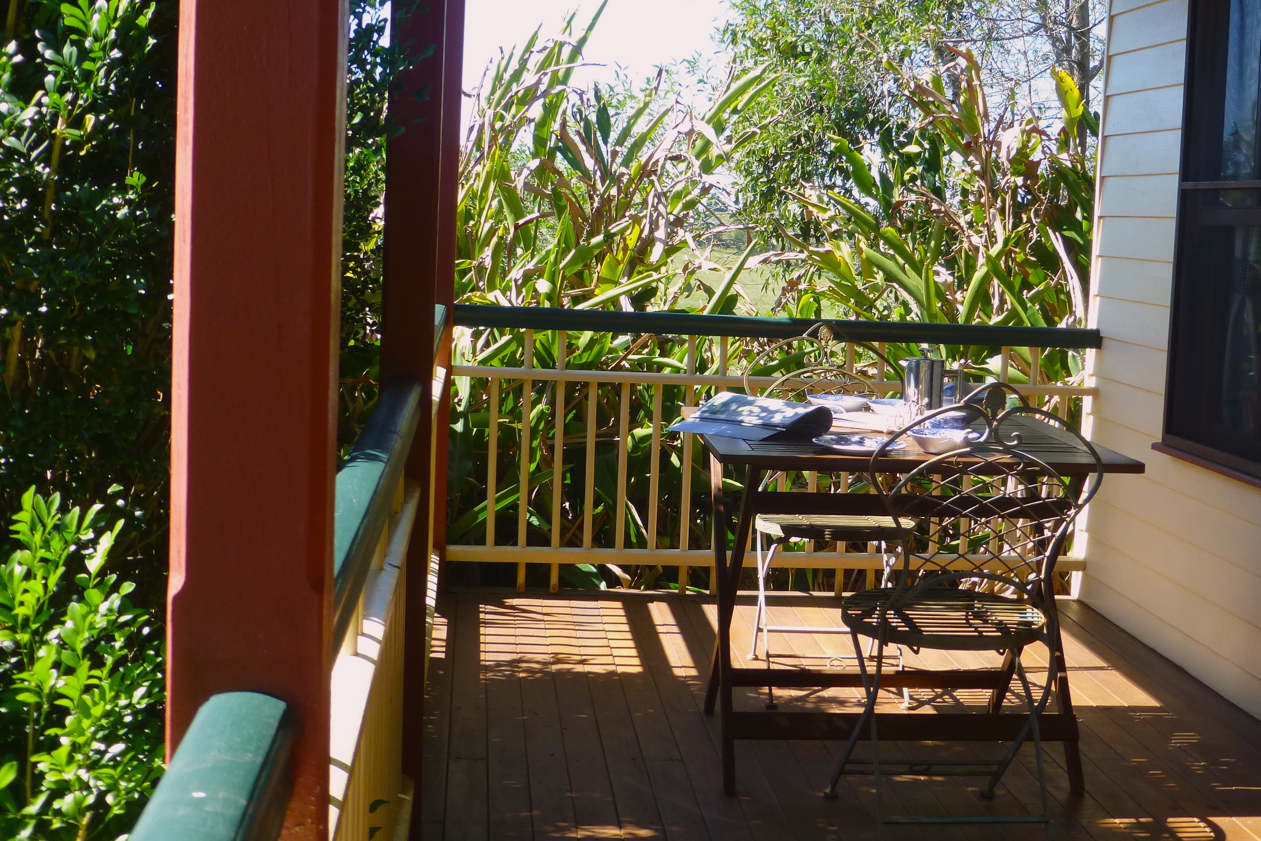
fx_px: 1856
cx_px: 757
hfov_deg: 37.4
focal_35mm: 53
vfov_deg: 25.5
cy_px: 347
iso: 100
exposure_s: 1/200
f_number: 3.9
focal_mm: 7.4
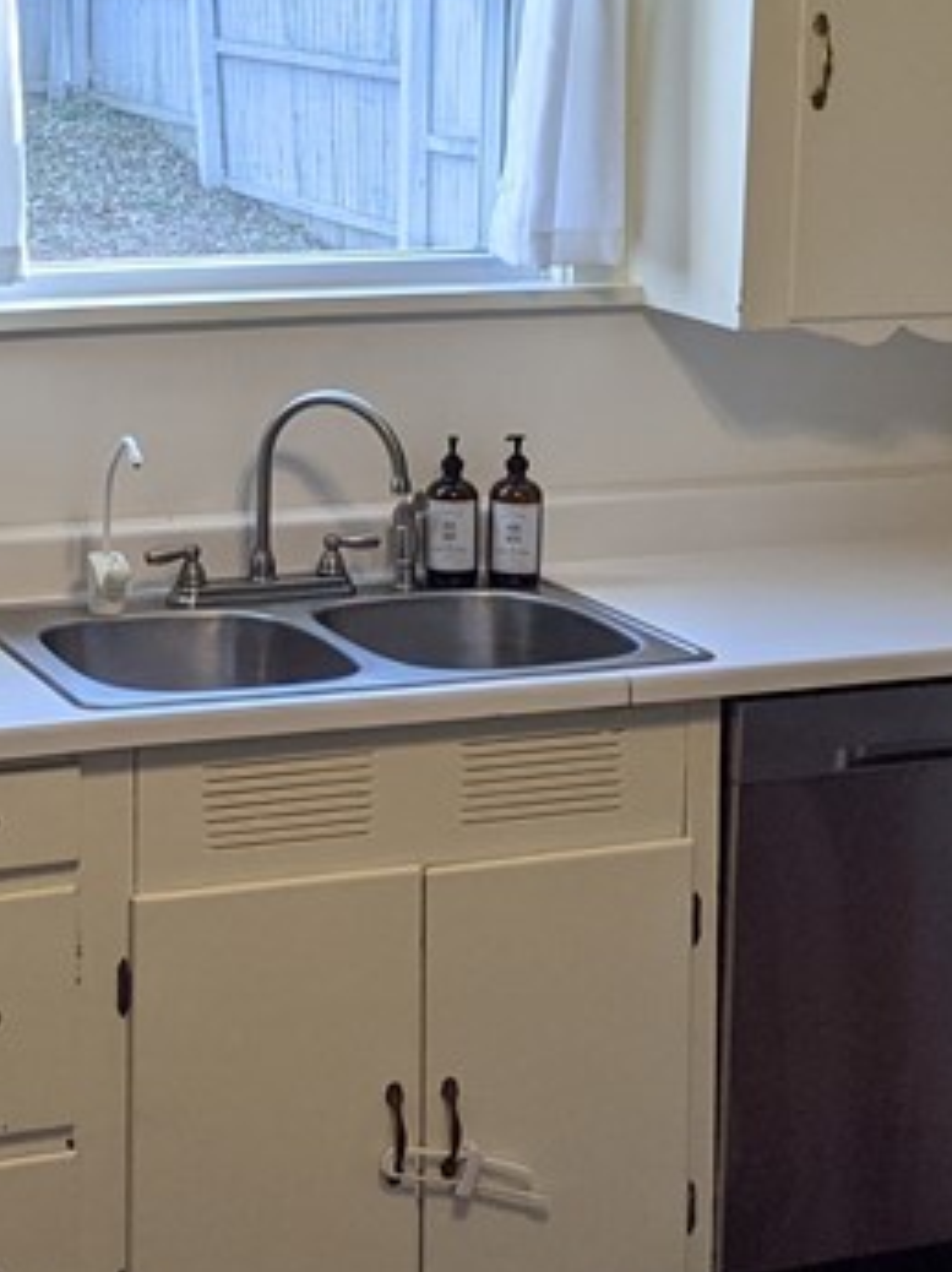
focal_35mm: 80
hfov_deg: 18.3
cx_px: 232
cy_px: 316
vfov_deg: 24.2
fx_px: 2937
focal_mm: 4.38
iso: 66
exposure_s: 1/322
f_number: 1.73
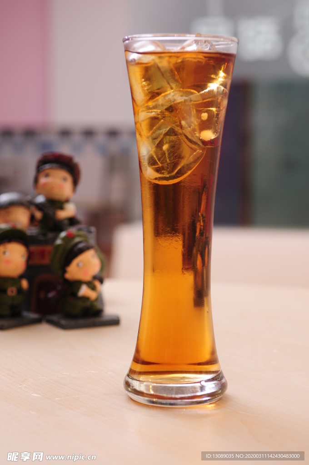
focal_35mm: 82
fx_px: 1065
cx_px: 154
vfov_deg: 24.6
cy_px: 232
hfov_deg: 16.5
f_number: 4.5
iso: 200
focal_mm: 55
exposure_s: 1/100
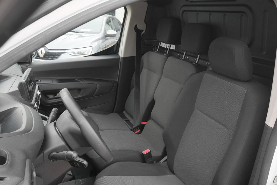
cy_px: 92
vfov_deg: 41.1
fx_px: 246
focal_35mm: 32
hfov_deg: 58.7
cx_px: 138
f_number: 7.1
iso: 2000
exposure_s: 1/250
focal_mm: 21.5
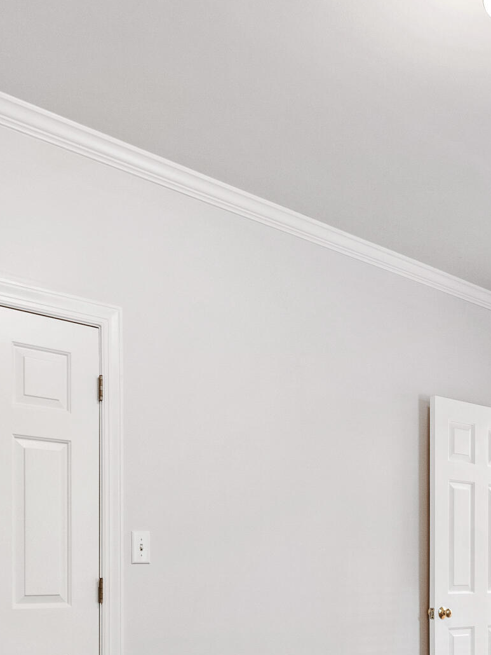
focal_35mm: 42
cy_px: 562
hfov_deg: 34.0
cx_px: 333
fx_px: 794
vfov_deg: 41.9
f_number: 8
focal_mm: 10
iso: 100
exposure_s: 1.6
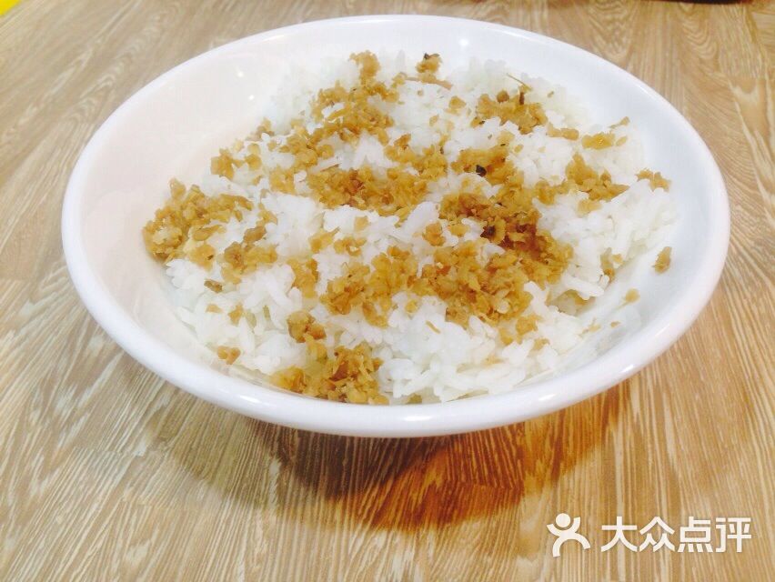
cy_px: 291
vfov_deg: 43.0
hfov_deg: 55.3
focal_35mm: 33
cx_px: 388
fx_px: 739
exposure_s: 1/20
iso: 80
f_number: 2.4
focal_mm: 4.12
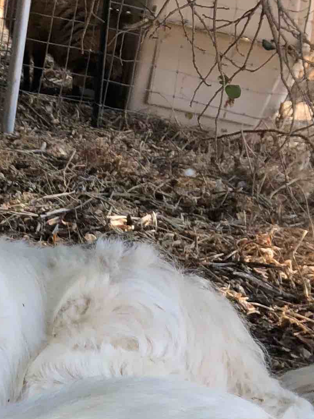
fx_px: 1270
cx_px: -155
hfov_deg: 13.3
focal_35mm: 105
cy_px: 368
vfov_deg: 18.4
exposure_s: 1/390
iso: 20
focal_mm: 3.99
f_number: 1.8
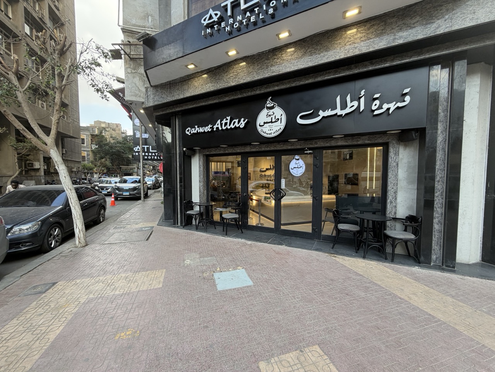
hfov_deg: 102.1
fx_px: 200
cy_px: 186
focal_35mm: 14
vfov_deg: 85.7
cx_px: 248
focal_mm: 2.22
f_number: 2.2
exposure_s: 1/100
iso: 50
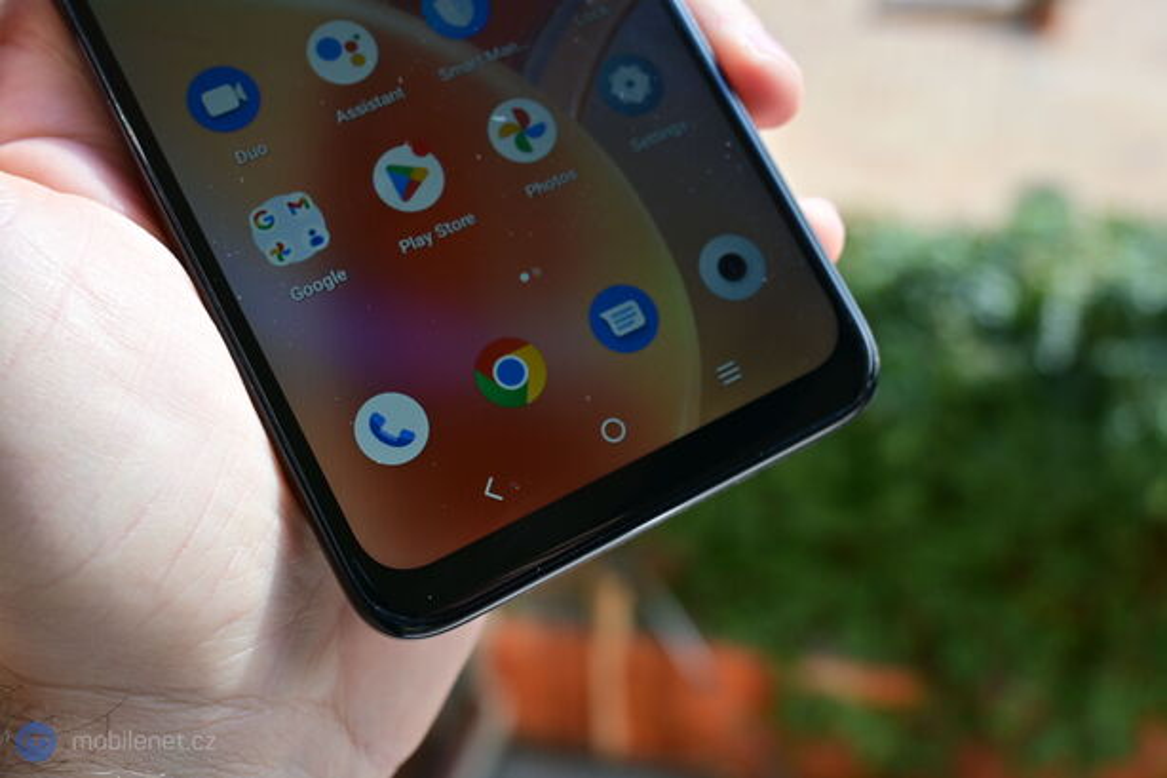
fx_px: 1337
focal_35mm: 41
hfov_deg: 47.2
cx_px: 584
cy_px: 389
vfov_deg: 32.4
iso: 100
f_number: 5.6
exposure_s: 1/125
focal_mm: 27.5
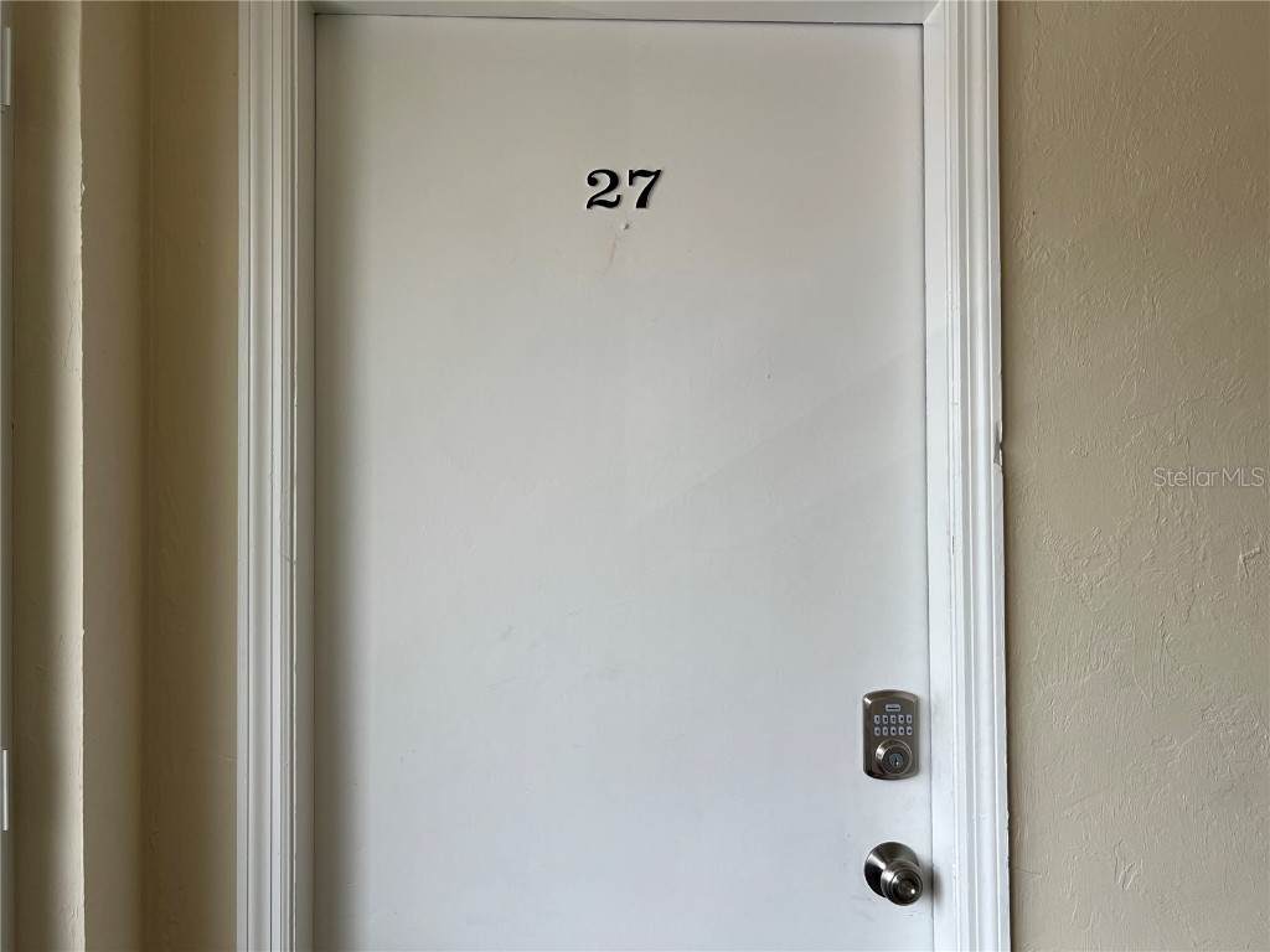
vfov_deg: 53.1
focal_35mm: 26
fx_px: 954
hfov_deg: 67.3
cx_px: 635
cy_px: 476
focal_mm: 5.7
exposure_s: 1/283
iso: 40
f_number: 1.5
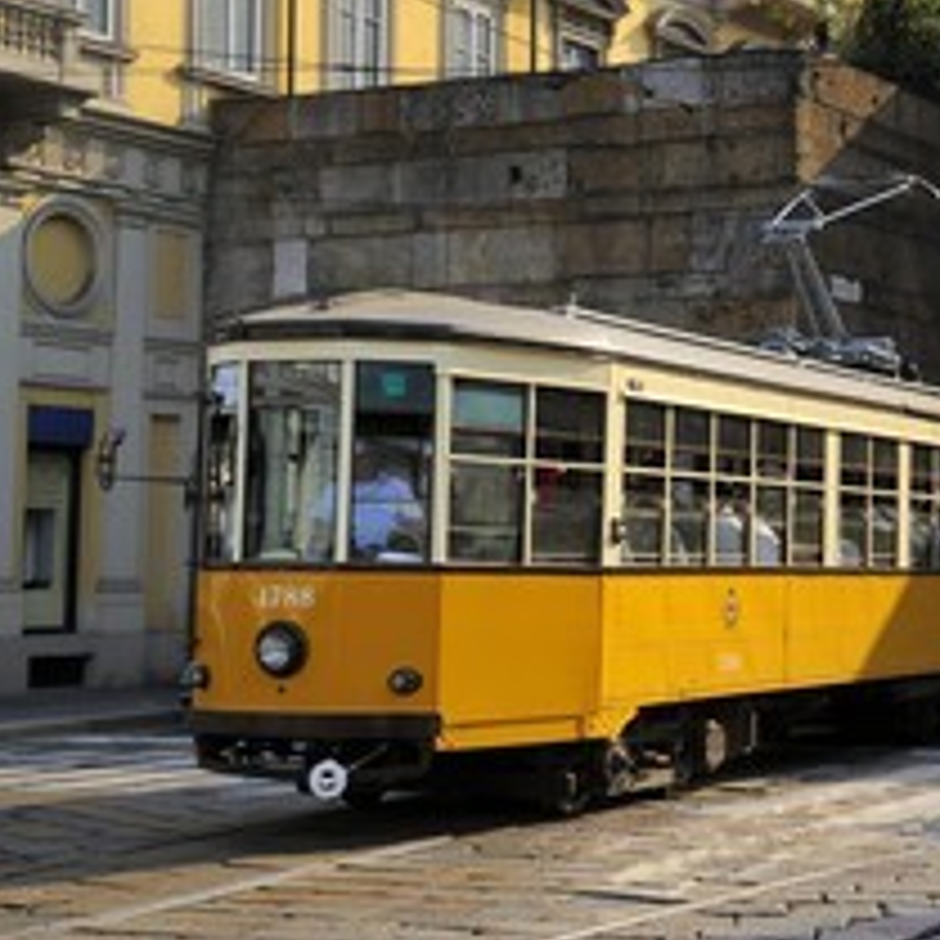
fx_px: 2519
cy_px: 324
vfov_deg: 21.1
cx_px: 936
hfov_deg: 20.5
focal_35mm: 82
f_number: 9
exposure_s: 1/200
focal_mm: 48
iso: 200
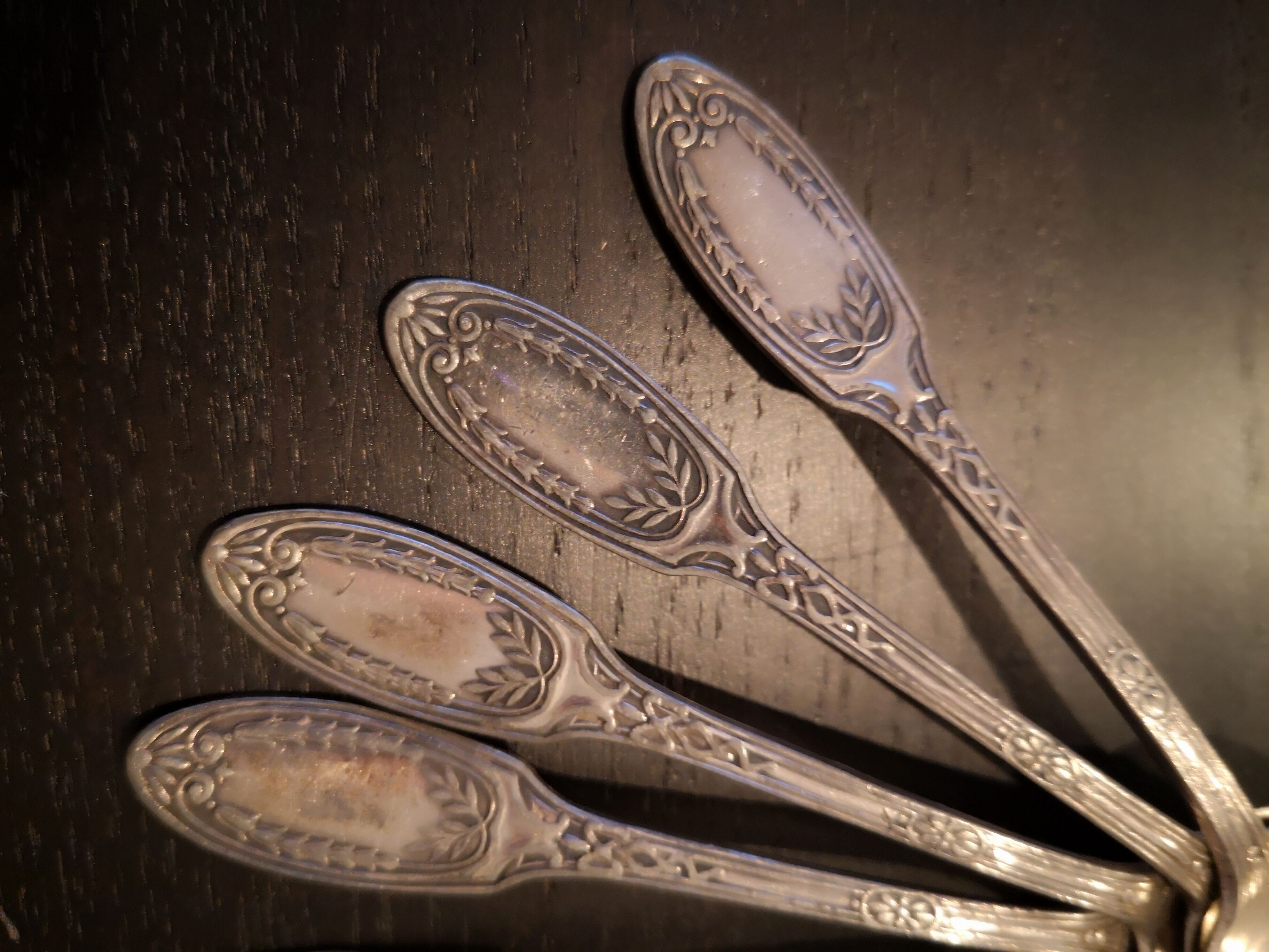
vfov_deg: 51.4
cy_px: 476
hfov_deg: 65.3
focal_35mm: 27
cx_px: 634
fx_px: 990
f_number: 1.8
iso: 400
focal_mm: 3.95
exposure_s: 1/20
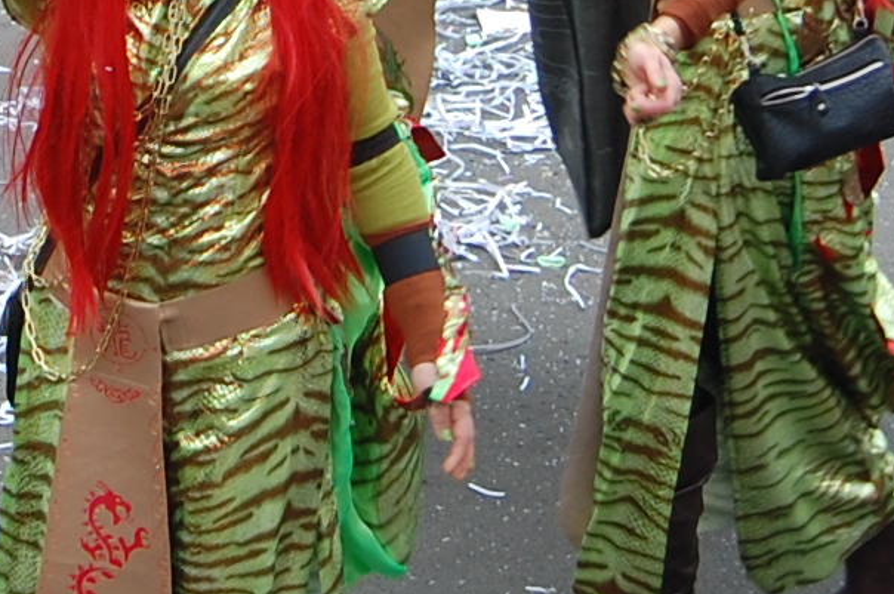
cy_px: -255
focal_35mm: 284
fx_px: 7043
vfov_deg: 4.8
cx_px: -81
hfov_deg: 7.2
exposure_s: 1/125
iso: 200
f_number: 5.6
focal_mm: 38
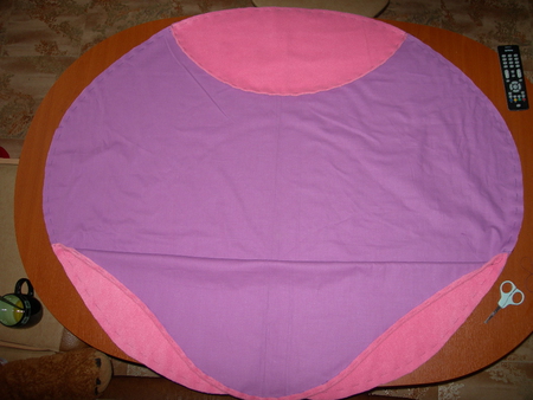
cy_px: 200
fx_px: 585
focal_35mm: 38
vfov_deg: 37.8
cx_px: 266
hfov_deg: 49.0
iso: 50
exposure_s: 1/60.1
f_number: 2.8
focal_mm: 7.8
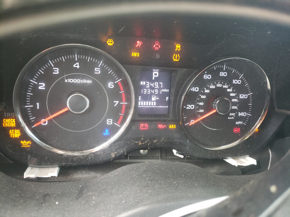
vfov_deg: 53.1
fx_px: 218
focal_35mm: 26
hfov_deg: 67.3
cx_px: 145
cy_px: 108
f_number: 1.5
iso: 175
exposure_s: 1/60.2
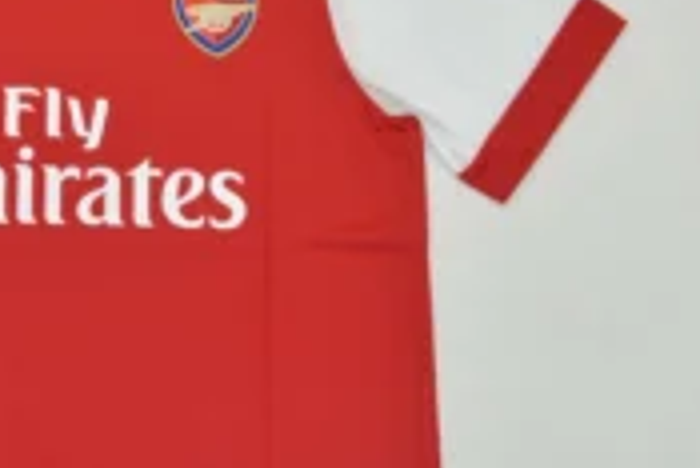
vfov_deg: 17.7
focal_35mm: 77
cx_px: 68
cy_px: 288
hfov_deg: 25.4
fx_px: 1503
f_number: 8
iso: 400
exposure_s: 1/200
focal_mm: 21
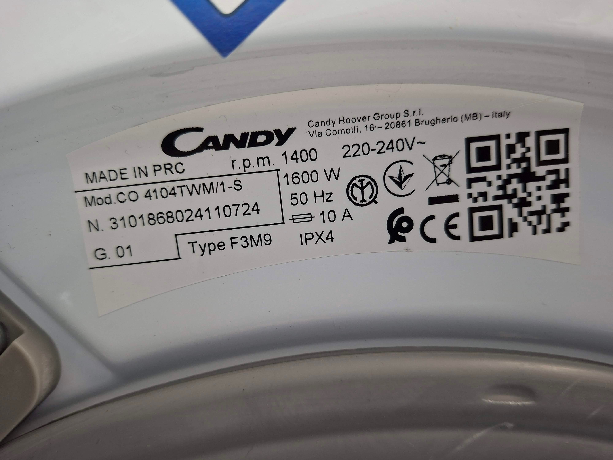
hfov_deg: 73.9
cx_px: 306
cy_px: 230
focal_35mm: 23
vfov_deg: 58.9
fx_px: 407
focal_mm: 5.54
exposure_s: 1/30
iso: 400
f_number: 1.8
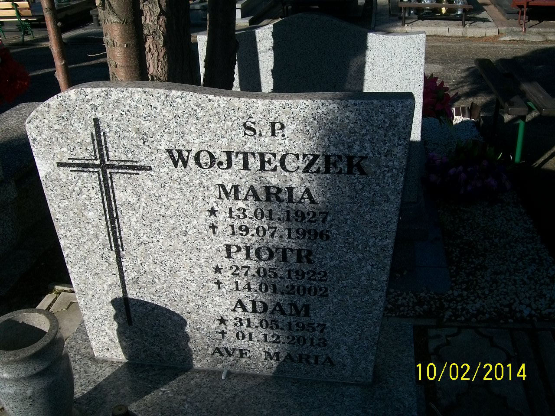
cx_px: 278
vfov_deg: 39.7
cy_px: 208
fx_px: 577
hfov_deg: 51.4
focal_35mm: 36
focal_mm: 6
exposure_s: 1/640
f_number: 4.8
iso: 80
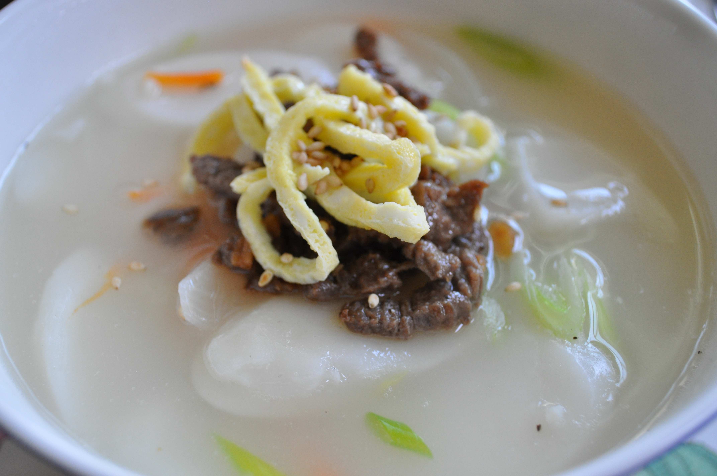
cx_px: 358
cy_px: 238
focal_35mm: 51
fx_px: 1015
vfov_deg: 26.4
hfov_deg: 38.9
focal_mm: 34
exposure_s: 1/60
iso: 900
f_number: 5
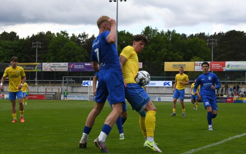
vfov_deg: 14.9
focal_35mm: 88
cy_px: 74
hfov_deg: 23.5
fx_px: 590
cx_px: 129
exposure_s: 1/1600
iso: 1250
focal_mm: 80
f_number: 9
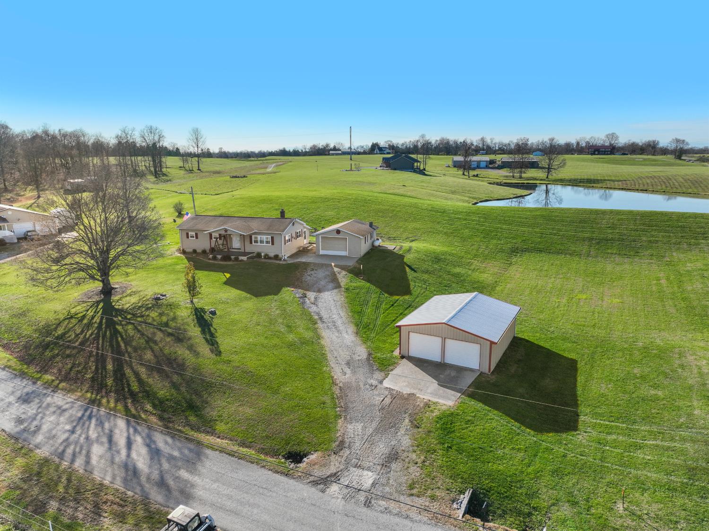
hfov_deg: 71.6
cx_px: 354
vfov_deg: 56.8
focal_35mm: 24
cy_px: 266
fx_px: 491
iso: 280
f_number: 2.8
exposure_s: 1/2500
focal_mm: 12.29
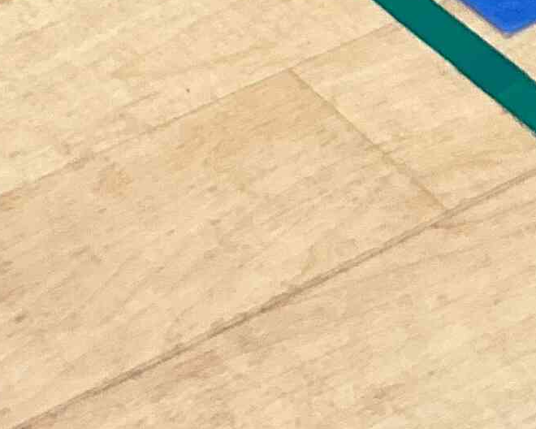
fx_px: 2744
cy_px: -785
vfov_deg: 7.9
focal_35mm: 173
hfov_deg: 11.1
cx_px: 418
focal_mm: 3
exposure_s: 1/120
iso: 32
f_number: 1.8
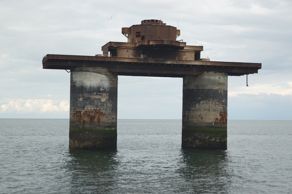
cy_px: 97
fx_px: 568
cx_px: 146
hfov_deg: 28.8
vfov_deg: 19.4
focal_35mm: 70
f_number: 4
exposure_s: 1/800
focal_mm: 25.61
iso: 100
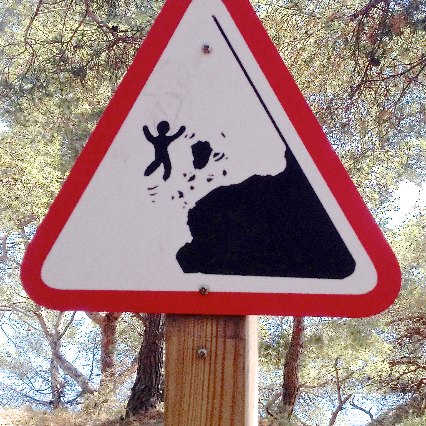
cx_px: 214
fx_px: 585
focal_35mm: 42
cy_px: 159
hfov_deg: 40.0
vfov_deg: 39.8
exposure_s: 1/552
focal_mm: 4.28
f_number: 2.4
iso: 50
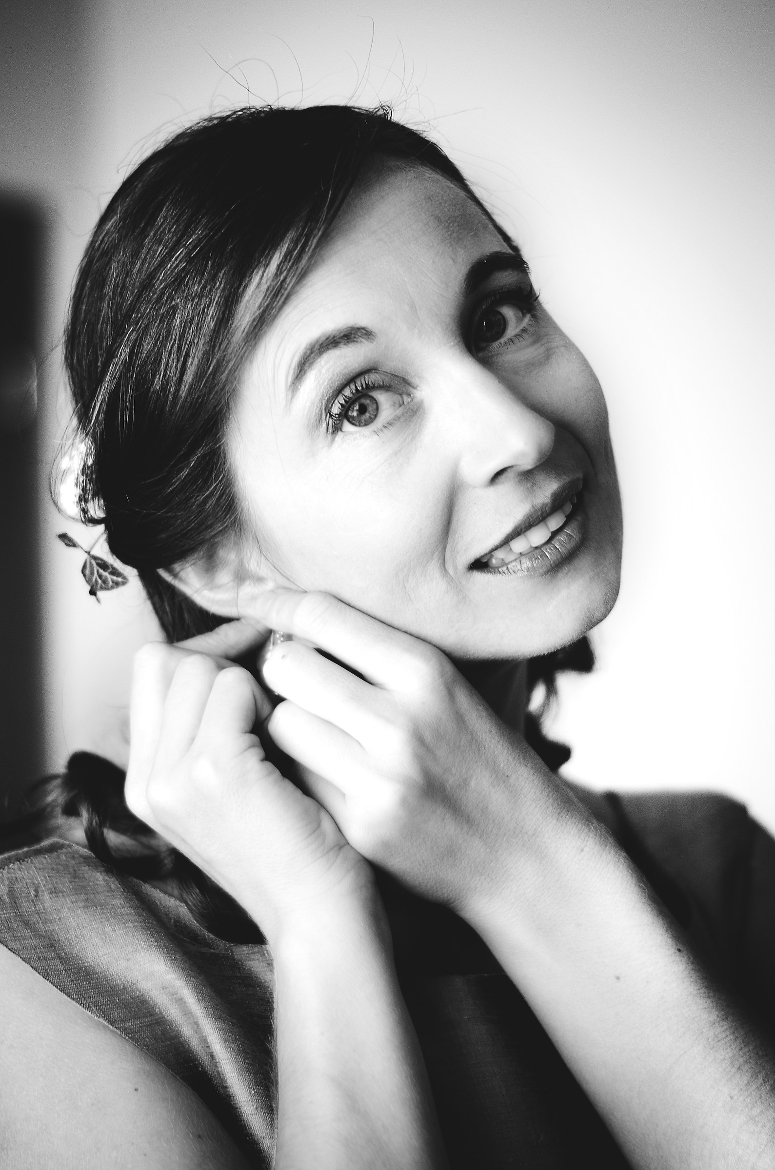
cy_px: 585
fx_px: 2433
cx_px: 388
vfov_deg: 27.0
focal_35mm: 75
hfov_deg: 18.1
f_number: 1.8
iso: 200
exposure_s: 1/125
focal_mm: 50
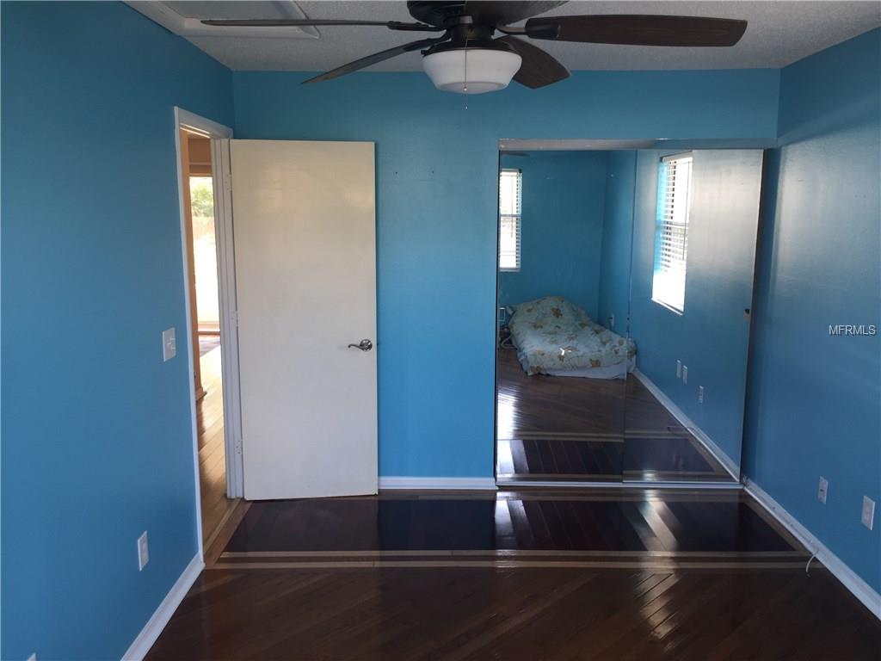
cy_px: 330
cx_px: 440
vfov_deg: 48.2
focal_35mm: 29
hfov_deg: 61.7
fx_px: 738
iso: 32
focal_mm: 4.15
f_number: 2.2
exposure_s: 1/35
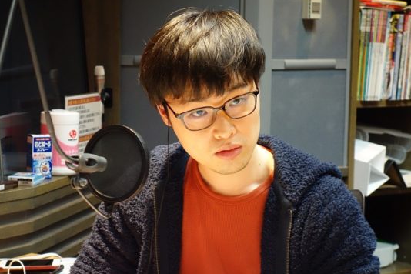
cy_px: 135
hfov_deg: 20.4
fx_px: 1142
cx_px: 206
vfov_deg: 13.7
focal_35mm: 100
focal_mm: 33.2
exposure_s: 1/30
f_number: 4.5
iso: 1600
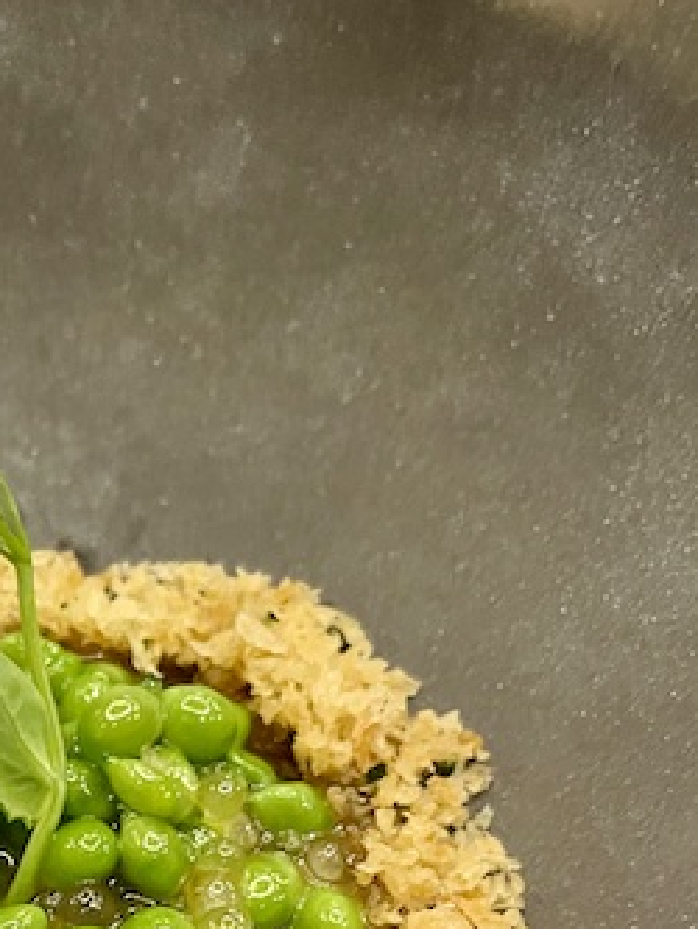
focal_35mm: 60
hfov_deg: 23.5
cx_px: 8
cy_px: 909
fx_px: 1612
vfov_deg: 30.1
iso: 800
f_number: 1.6
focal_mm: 5.1
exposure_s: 1/26
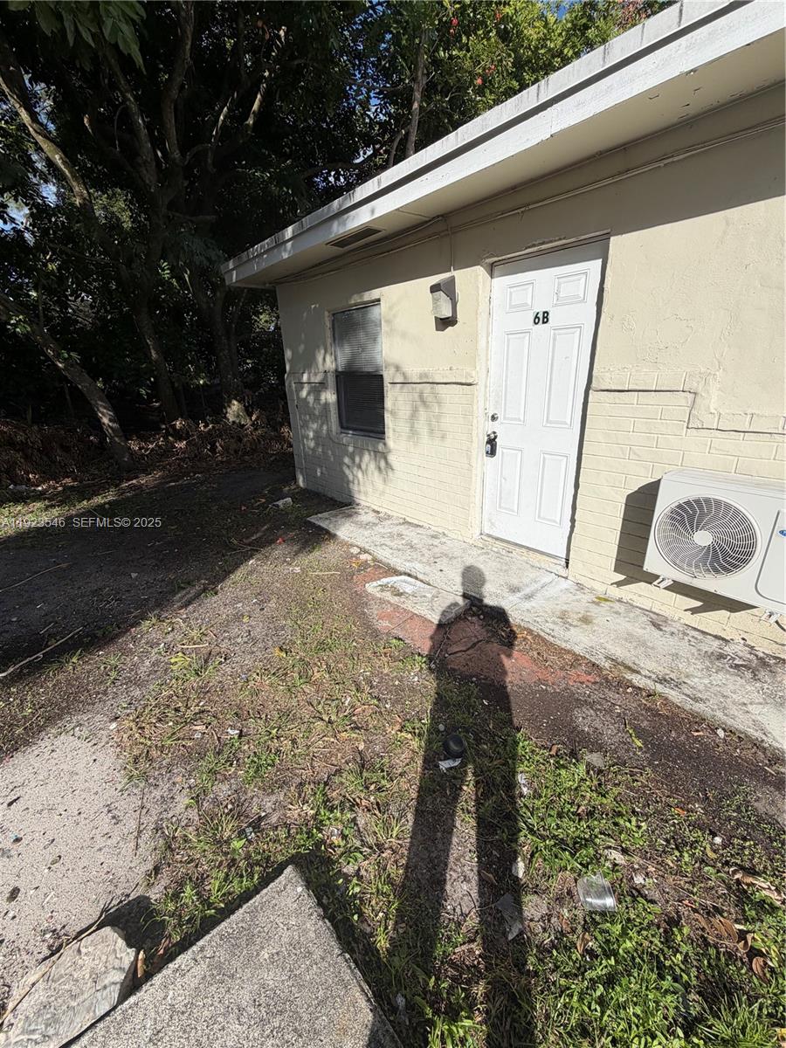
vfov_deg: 102.1
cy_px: 524
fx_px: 424
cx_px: 393
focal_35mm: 14
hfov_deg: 85.7
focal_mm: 2.22
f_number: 2.2
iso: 20
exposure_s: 1/1211
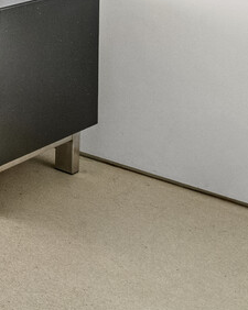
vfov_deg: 21.0
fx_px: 689
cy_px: -174
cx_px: -531
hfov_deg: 10.9
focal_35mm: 75
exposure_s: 1/20
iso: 1000
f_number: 13
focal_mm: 15
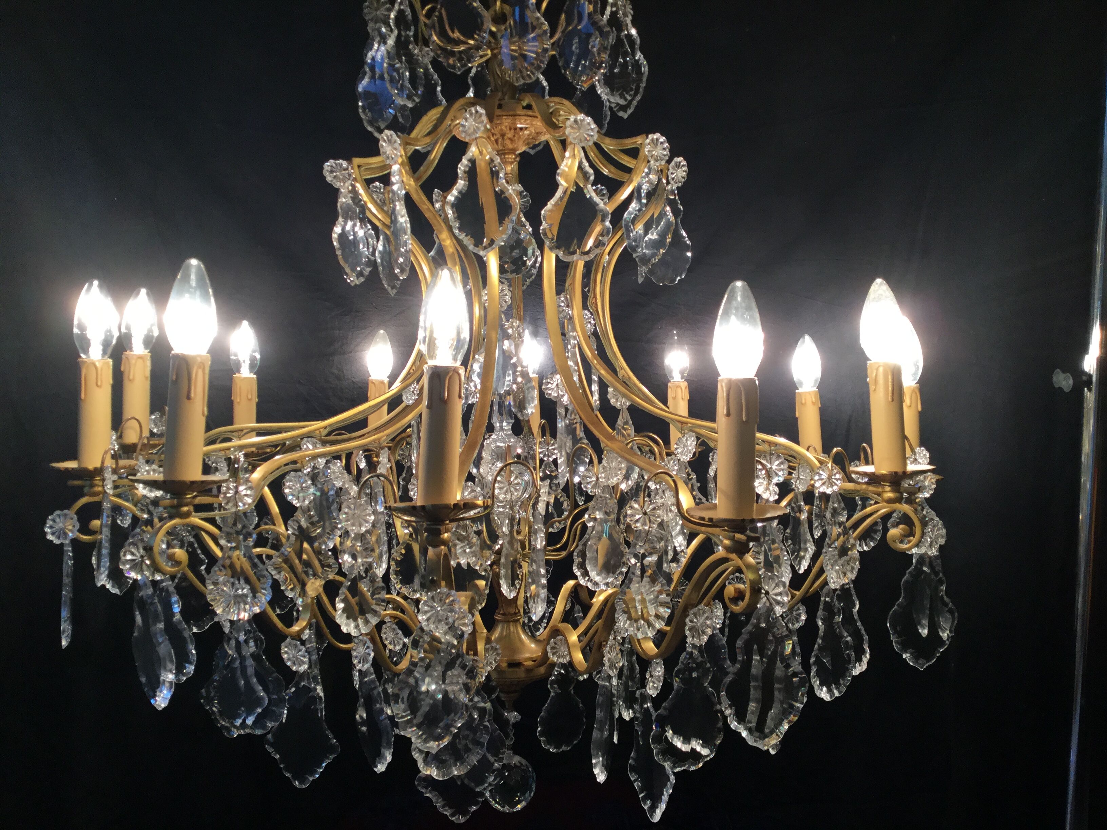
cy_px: 415
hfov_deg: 58.4
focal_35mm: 31
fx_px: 991
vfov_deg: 45.4
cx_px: 554
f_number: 2.4
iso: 32
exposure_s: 1/33
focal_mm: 3.3
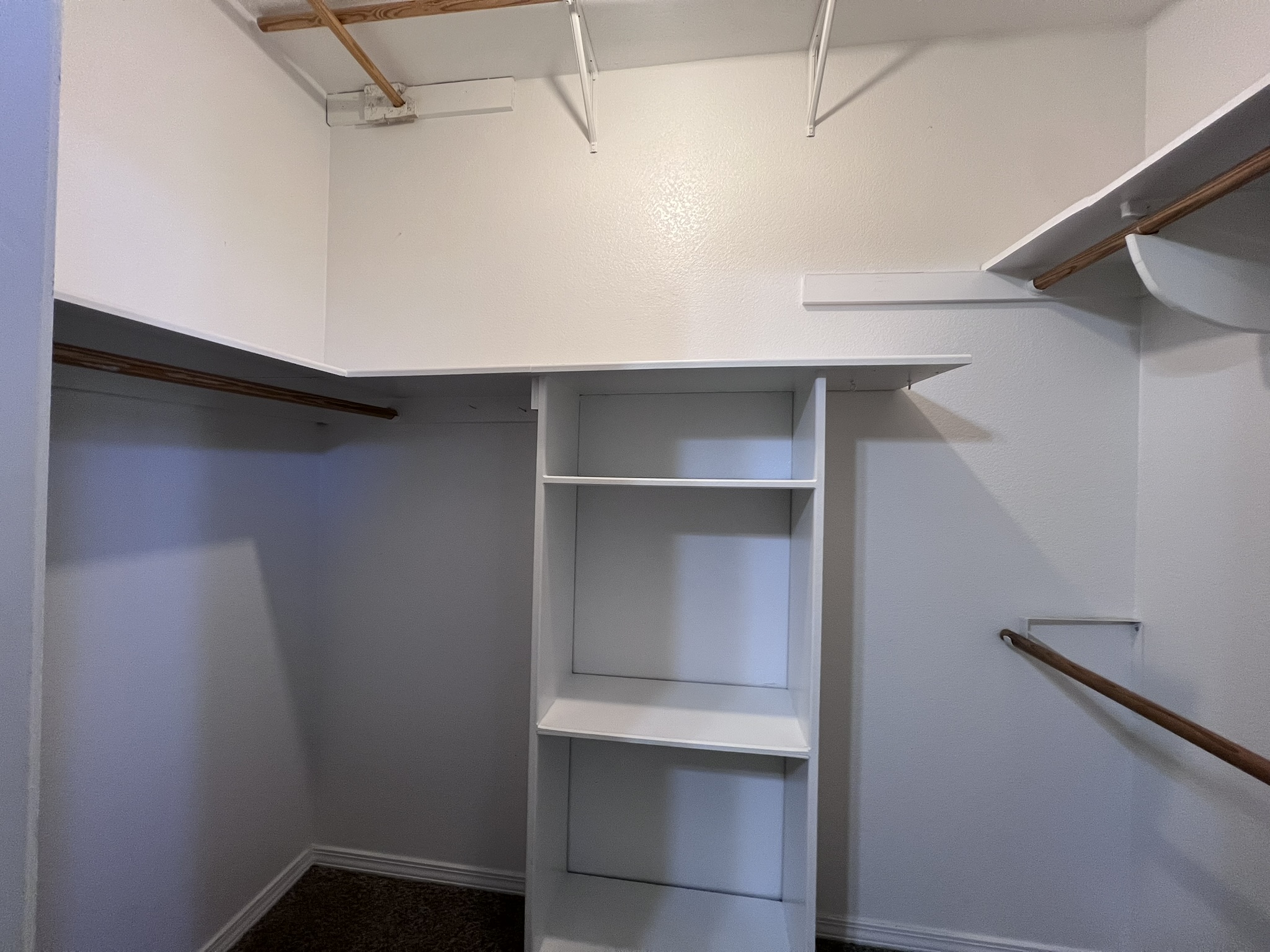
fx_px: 477
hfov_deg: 106.2
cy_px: 476
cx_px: 635
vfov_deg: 89.9
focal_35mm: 13
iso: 250
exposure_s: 1/120
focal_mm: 1.57
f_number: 1.8
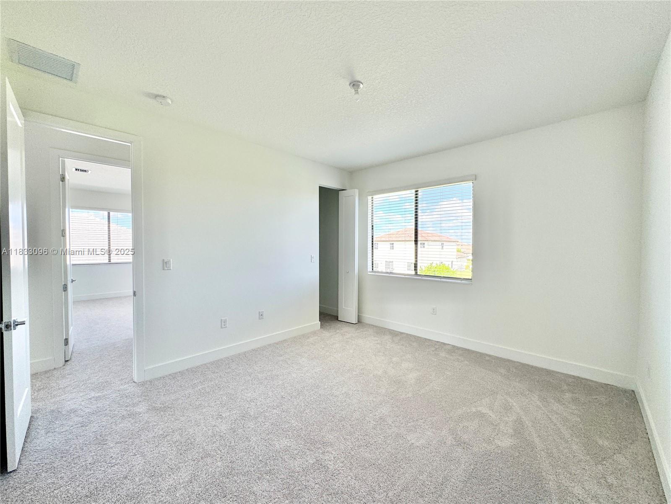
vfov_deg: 85.7
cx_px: 336
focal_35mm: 14
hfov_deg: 102.1
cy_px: 252
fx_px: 271
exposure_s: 1/99
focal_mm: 2.22
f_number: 2.2
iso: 64
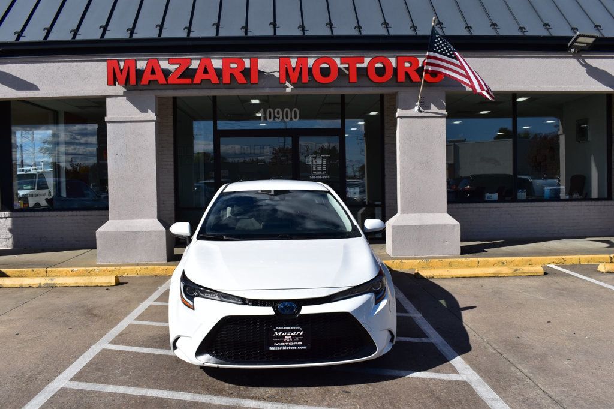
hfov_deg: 57.2
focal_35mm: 33
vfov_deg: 39.9
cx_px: 307
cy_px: 204
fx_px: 563
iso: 200
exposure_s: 1/500
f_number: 11
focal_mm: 22
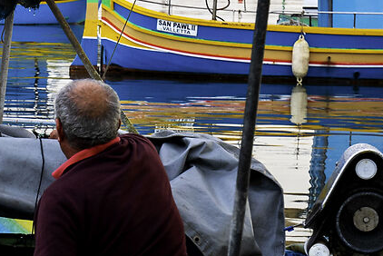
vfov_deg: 6.9
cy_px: 131
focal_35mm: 199
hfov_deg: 10.0
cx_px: -221
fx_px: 2119
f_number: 4.5
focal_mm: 35
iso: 64
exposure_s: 1/80
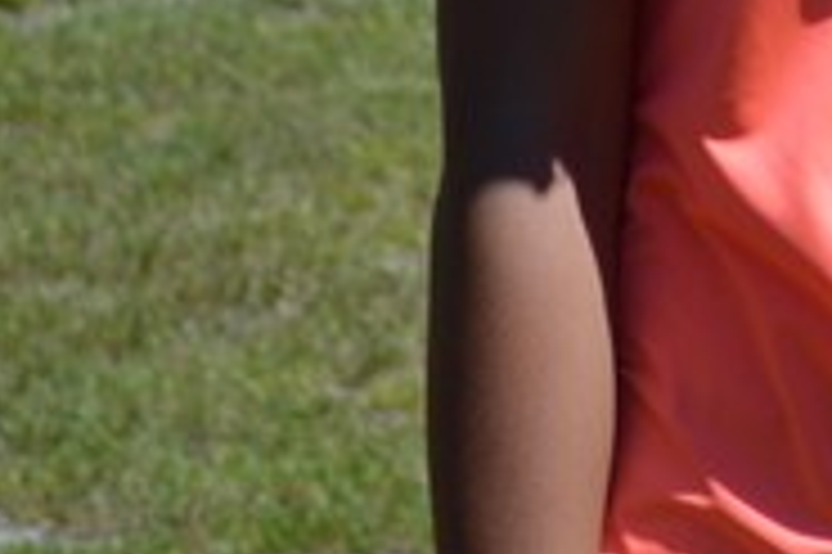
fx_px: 8630
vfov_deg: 3.6
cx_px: 2132
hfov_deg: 5.3
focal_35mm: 374
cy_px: -939
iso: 180
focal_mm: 45
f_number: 5.3
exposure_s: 1/1000
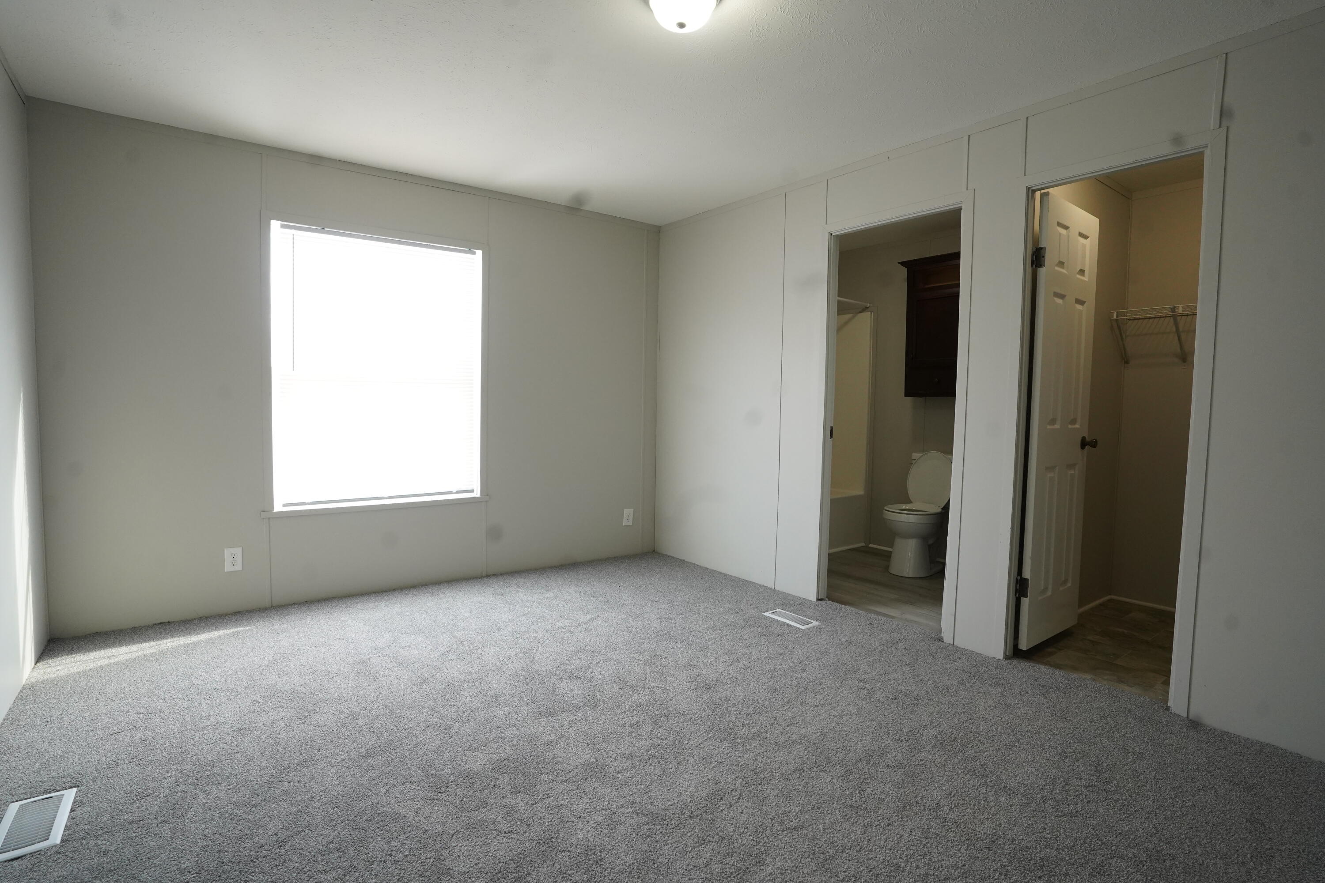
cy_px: 442
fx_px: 626
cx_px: 662
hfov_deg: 93.3
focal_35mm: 17
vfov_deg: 70.4
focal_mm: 17
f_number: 6.3
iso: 2500
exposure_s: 1/125
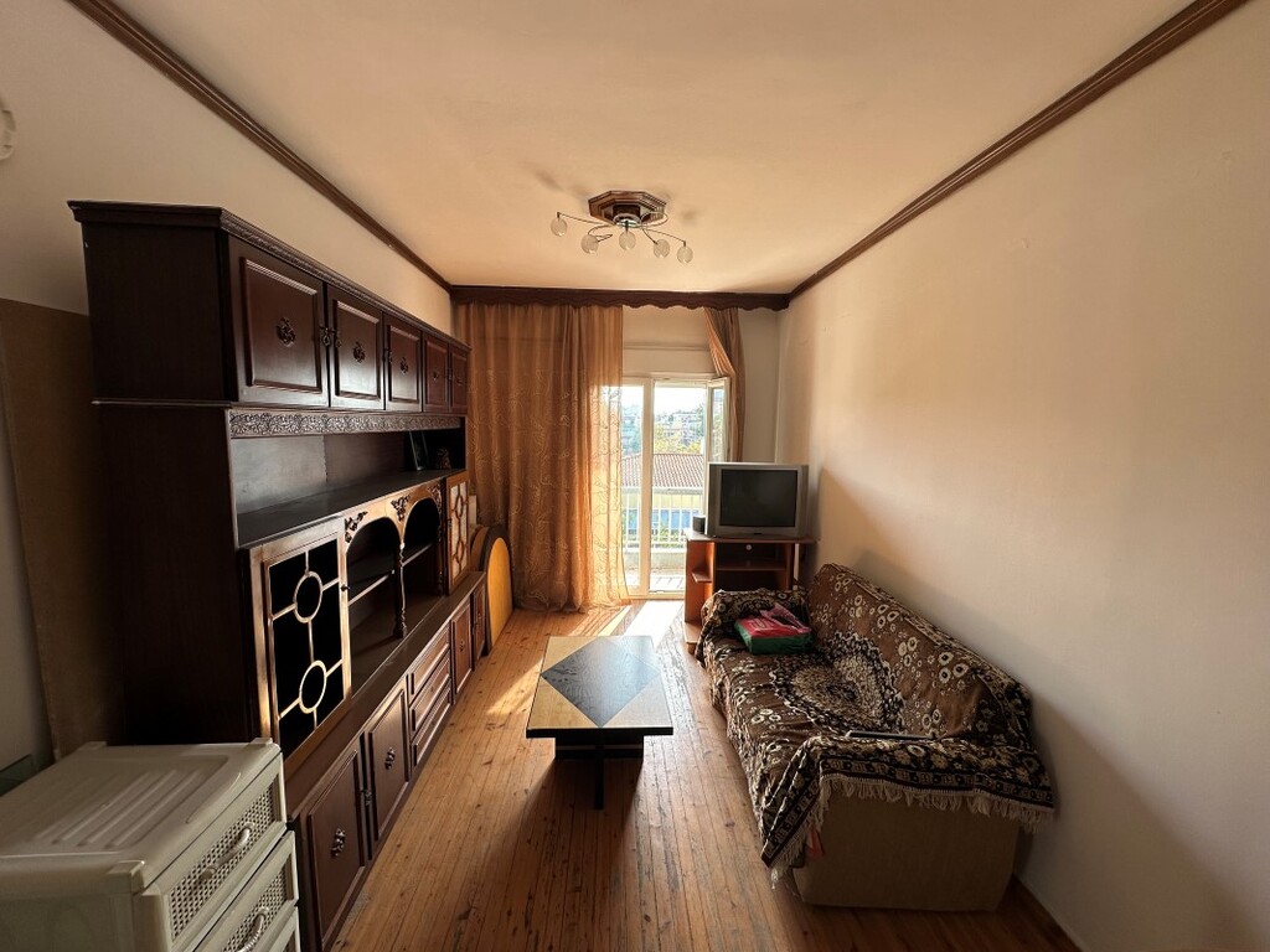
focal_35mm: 14
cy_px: 476
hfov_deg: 102.1
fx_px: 514
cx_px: 635
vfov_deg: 85.7
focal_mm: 2.22
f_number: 2.2
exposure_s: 1/99
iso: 40
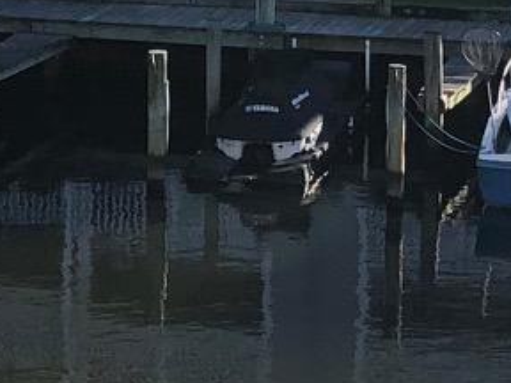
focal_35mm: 196
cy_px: -28
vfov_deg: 7.5
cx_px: 16
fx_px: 2893
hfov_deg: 10.0
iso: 20
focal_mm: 4
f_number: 1.8
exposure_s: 1/1429
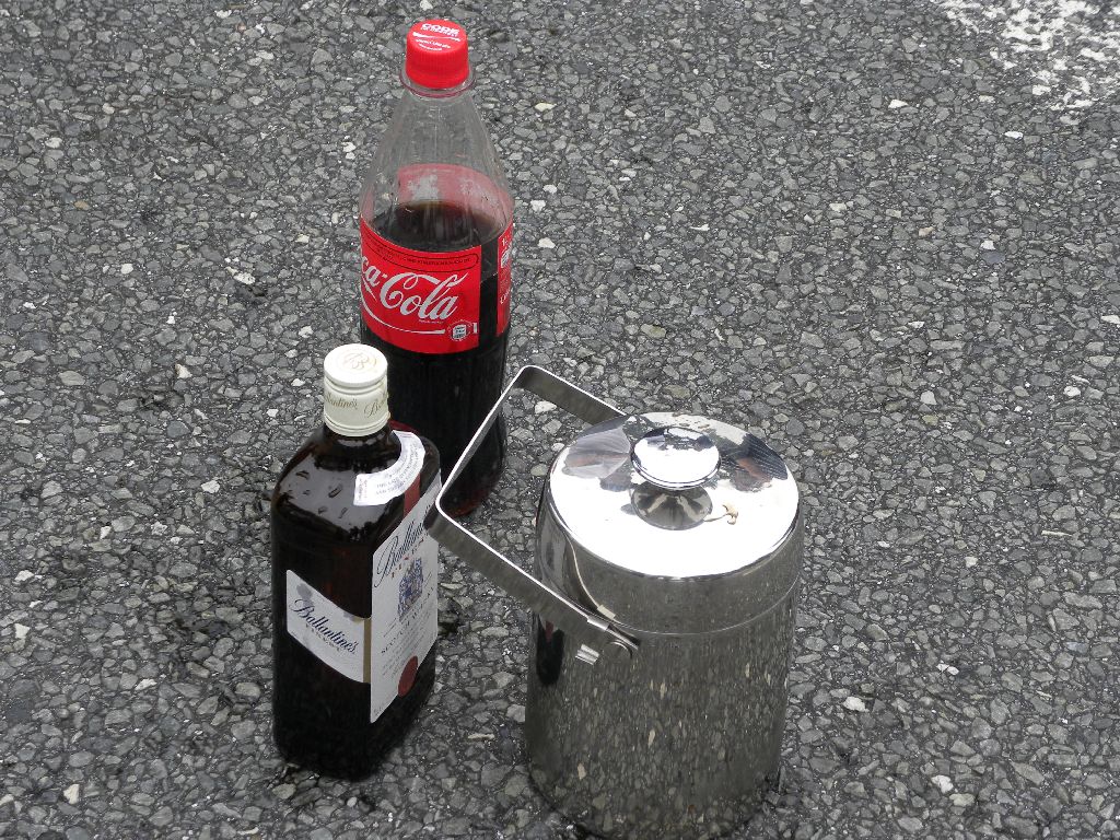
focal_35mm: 105
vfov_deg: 14.1
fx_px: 3397
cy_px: 420
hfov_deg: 18.7
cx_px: 560
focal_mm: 18.8
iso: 89
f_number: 4
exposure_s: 1/72.4
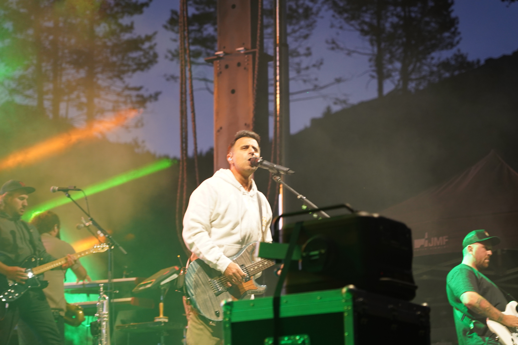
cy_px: 172
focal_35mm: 105
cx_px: 259
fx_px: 1511
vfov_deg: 13.0
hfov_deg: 19.5
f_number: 4
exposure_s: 1/160
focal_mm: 105
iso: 1600
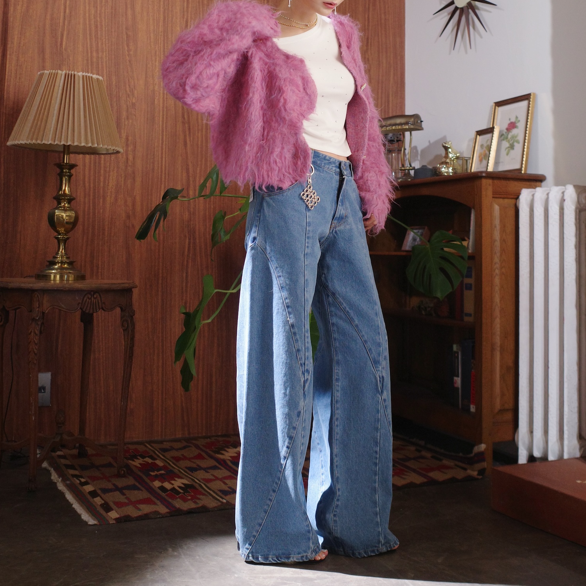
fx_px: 862
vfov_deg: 37.1
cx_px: 293
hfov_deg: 37.6
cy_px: 185
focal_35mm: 45
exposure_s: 1/30
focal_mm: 18.3
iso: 1000
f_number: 2.8
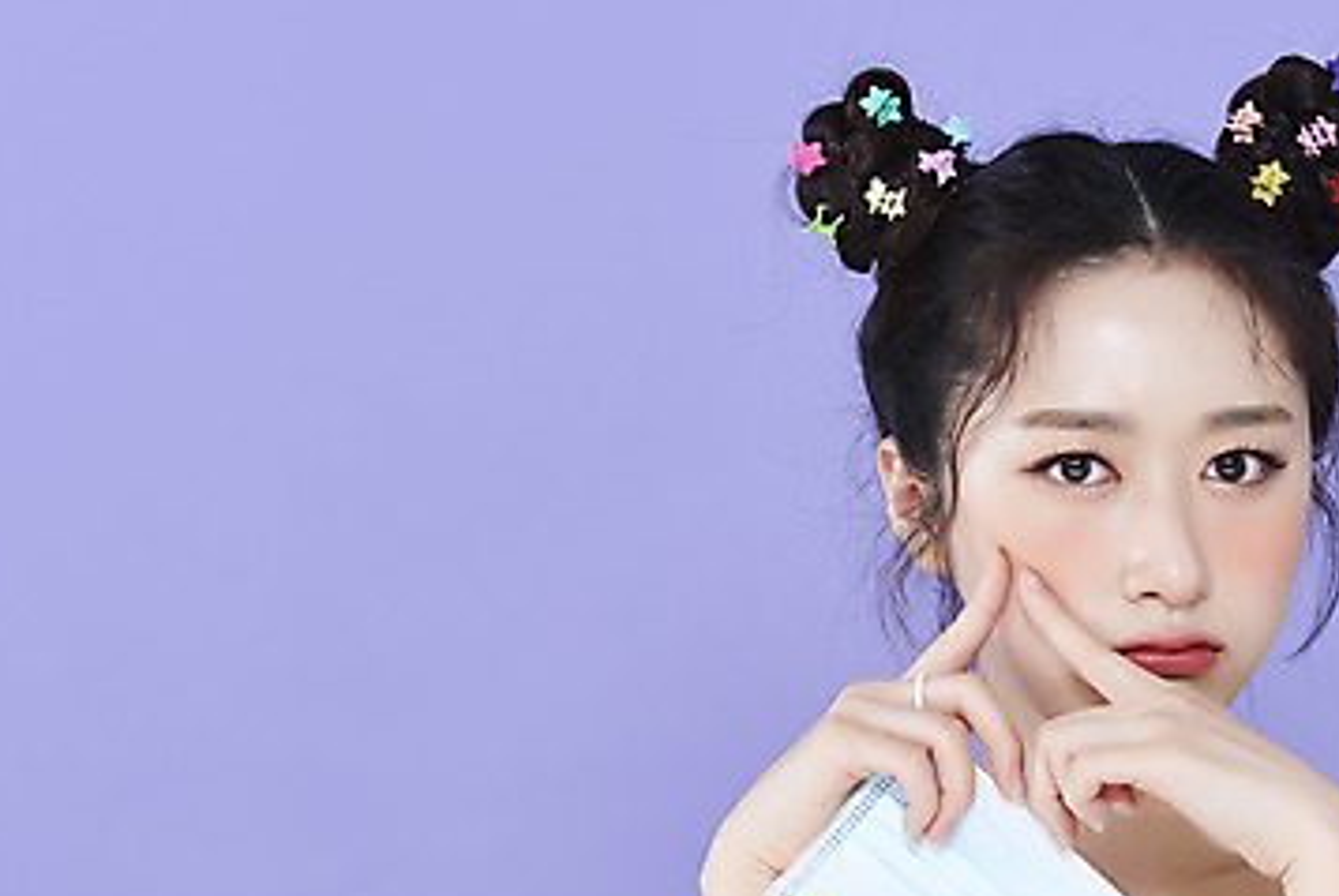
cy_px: 682
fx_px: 6554
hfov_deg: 11.7
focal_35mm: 176
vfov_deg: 7.8
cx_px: 891
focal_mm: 105
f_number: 11
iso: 64
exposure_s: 1/125
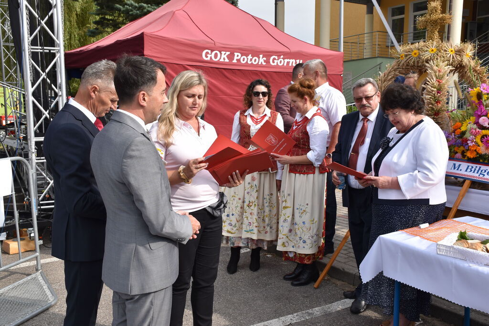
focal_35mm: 39
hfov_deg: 49.5
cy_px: 163
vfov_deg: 34.2
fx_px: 530
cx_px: 244
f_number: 10
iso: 200
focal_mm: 26
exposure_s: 1/400
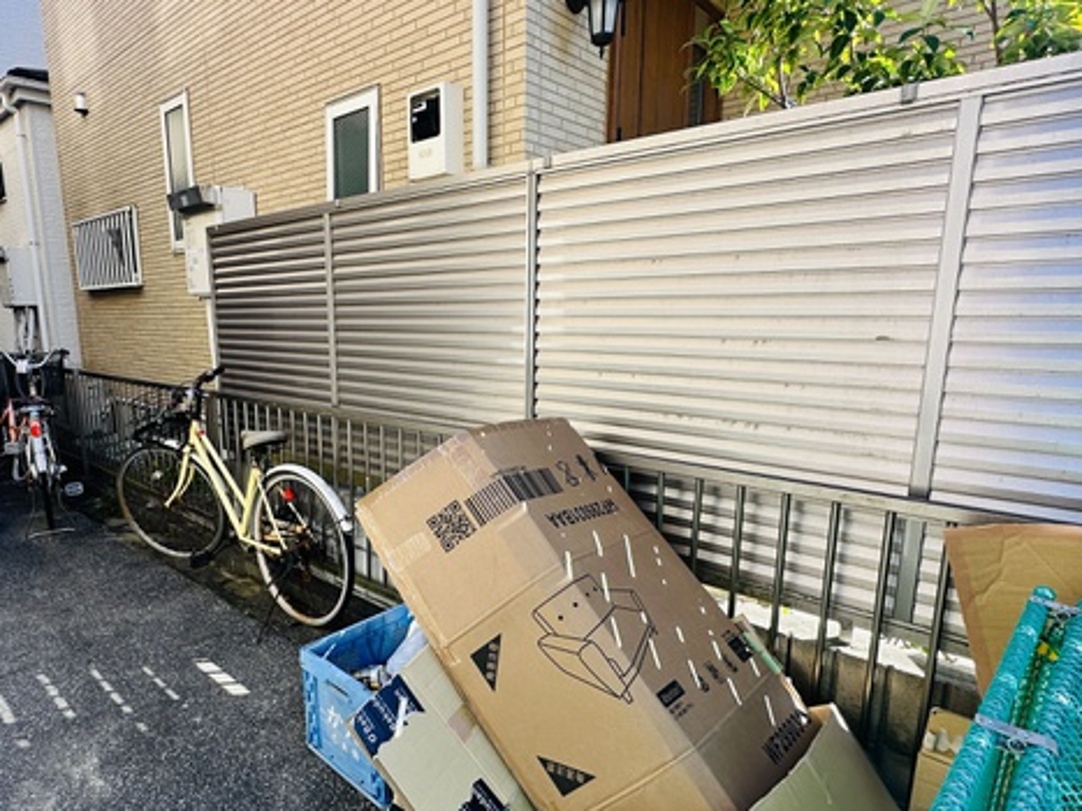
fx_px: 656
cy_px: 432
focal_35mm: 21
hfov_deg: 78.0
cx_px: 426
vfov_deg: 63.4
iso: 40
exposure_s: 1/289
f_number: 2.2
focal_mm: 2.22
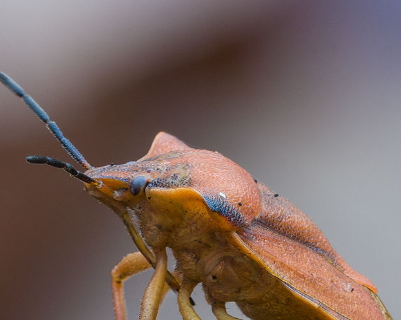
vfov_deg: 3.4
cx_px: 88
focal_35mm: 453
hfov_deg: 4.3
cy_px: 258
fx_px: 5374
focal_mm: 200
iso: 50
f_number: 16
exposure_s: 2.5
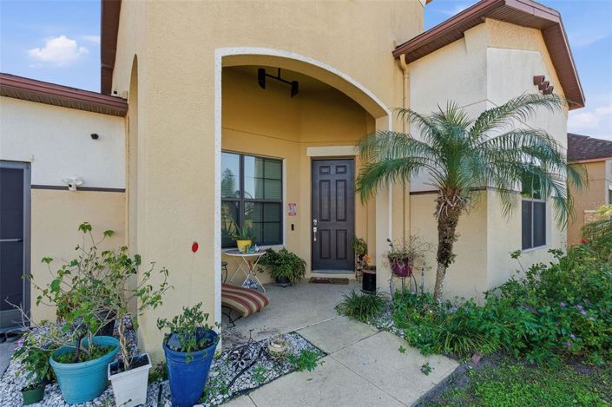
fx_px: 272
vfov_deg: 73.7
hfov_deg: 96.8
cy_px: 204
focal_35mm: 16
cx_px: 306
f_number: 9
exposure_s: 1/160
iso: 125
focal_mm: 16
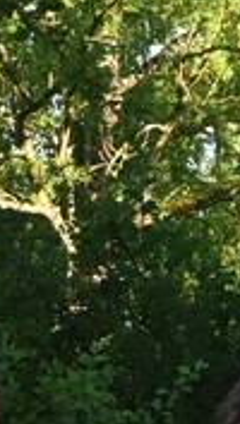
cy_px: 786
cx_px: -334
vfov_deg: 6.3
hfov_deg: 3.6
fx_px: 3748
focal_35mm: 332
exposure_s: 1/200
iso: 800
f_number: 9
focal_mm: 25
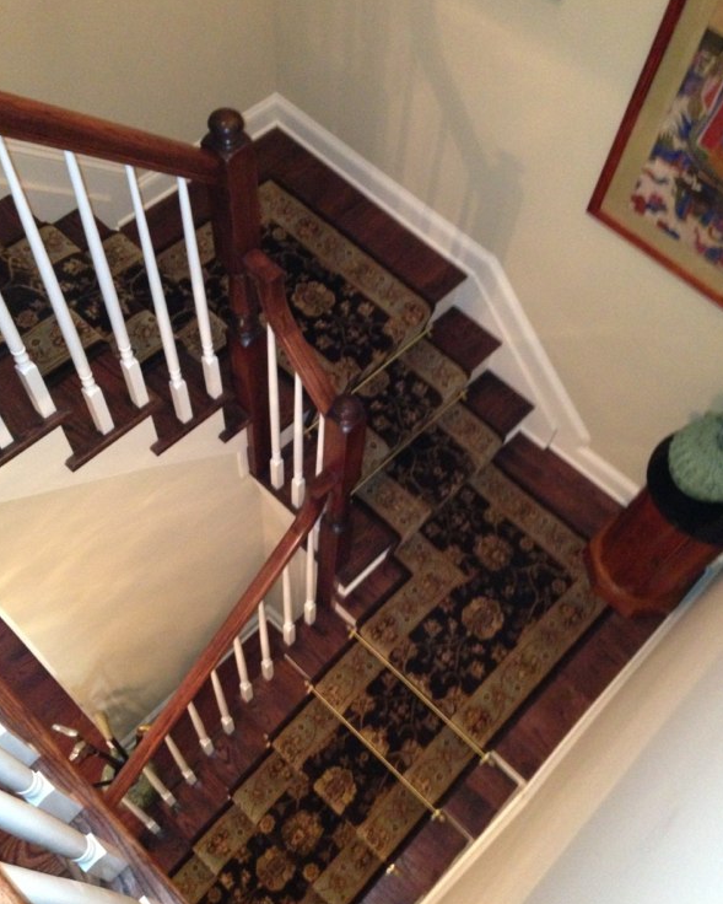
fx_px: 936
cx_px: 360
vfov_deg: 51.5
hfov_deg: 42.2
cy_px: 445
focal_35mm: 35
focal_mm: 4.13
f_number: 2.4
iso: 640
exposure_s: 1/16
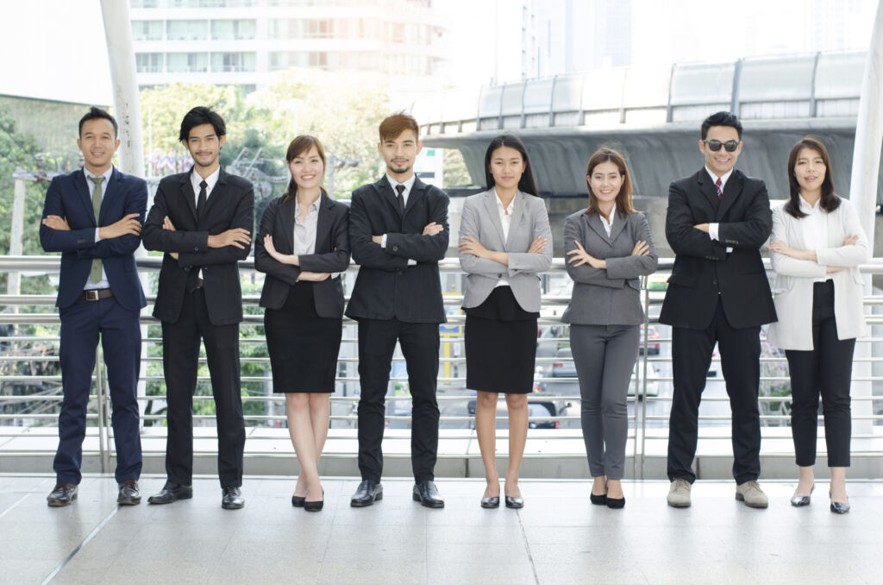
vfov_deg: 18.1
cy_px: 292
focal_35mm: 75
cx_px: 442
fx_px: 1836
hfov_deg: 27.0
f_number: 4.5
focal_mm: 50
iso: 200
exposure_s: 1/100
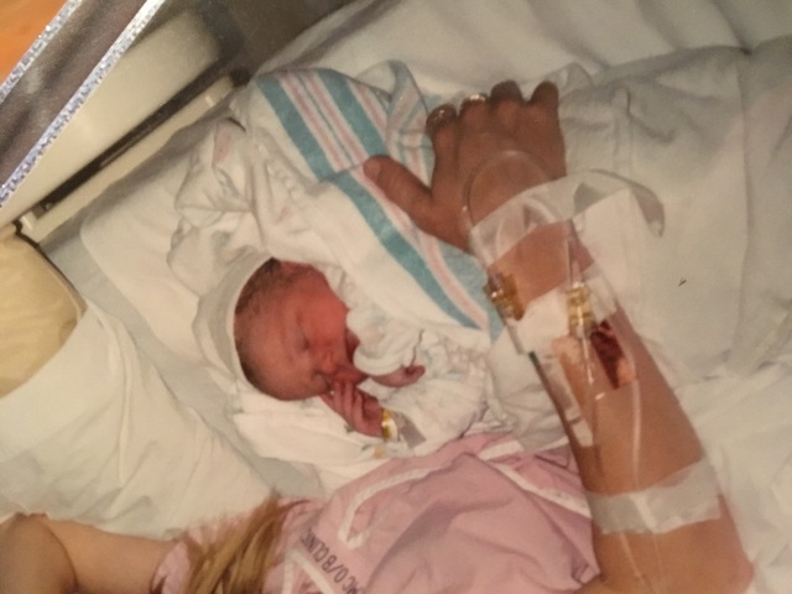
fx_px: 664
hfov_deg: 61.7
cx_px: 396
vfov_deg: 48.2
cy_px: 297
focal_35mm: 29
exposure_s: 1/15
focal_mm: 4.15
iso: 320
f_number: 2.2
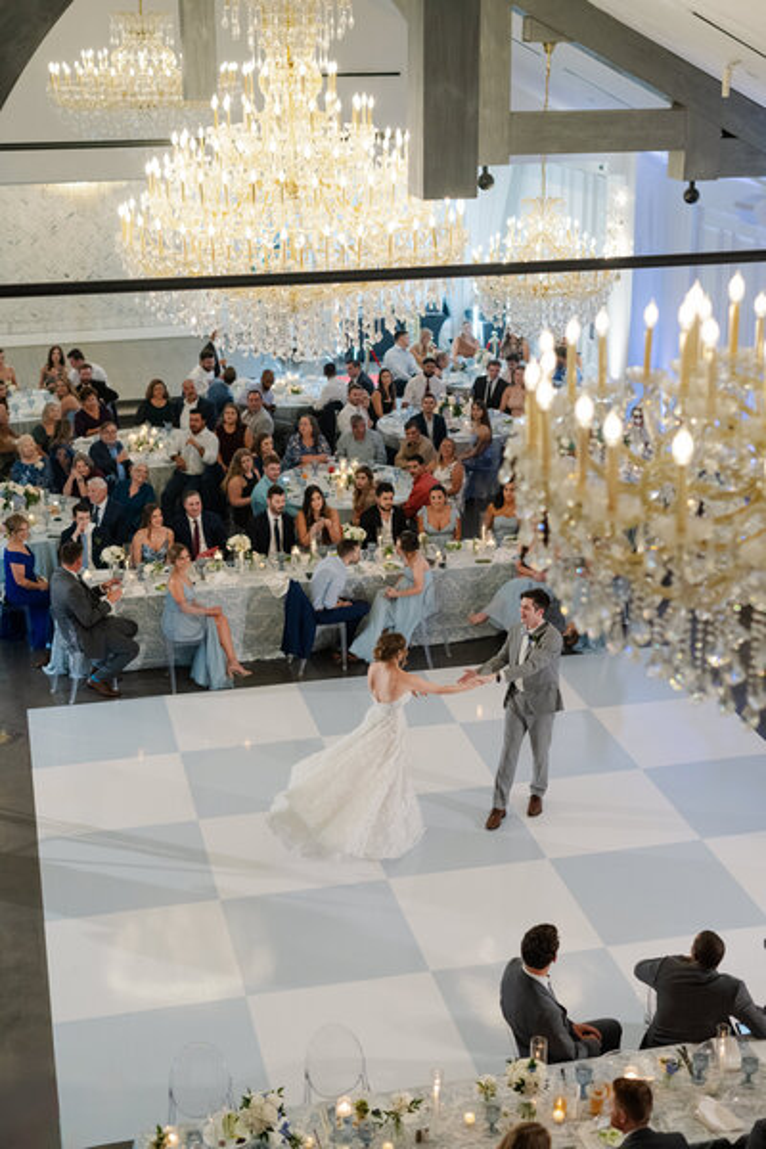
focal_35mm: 50
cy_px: 574
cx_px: 383
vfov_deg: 39.6
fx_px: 1596
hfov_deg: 27.0
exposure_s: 1/250
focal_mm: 50
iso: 1600
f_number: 2.5
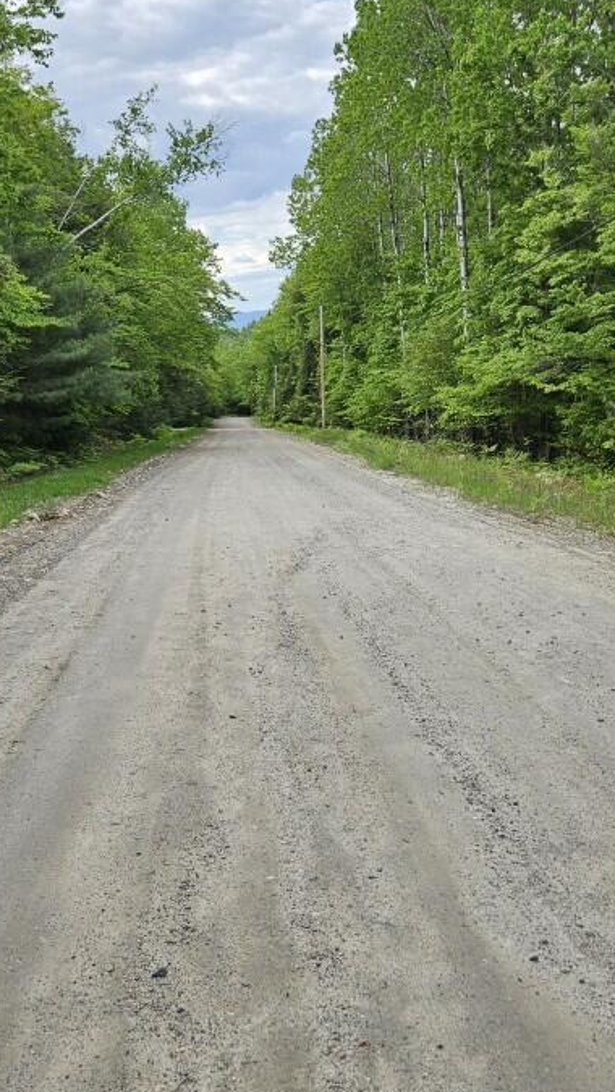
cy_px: 547
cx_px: 214
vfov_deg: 52.8
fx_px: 1101
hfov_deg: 31.0
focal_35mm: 38
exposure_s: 1/601
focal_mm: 5.4
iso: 25
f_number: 1.8
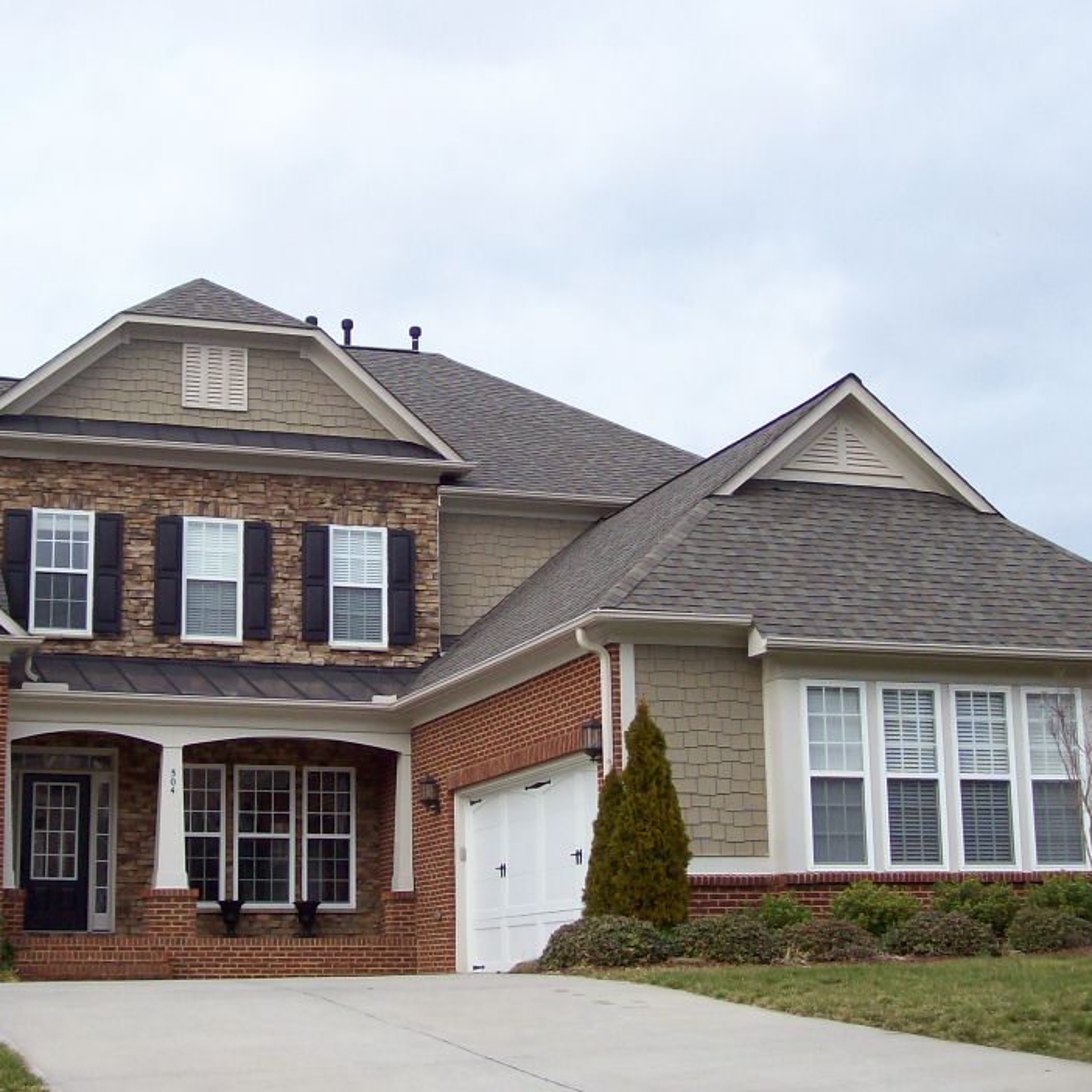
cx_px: 411
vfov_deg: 29.5
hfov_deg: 29.4
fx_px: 2070
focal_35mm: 58
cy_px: 520
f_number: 3
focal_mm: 7.6
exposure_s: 1/429
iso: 80
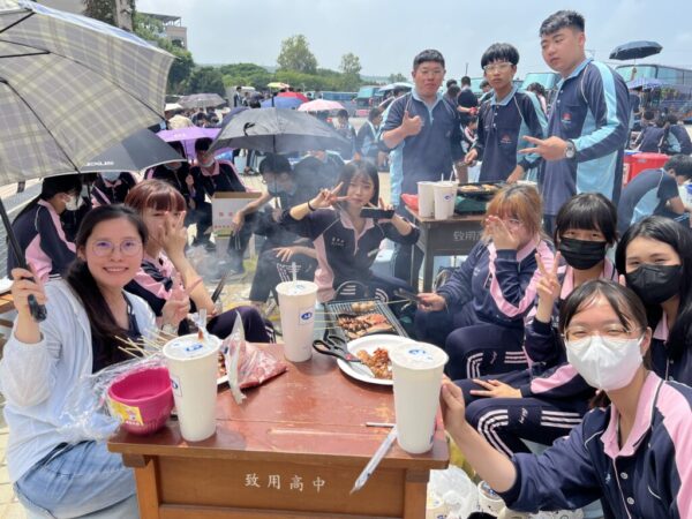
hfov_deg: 67.3
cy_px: 260
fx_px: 520
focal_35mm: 26
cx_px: 346
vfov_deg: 53.1
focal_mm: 5.7
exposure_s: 1/1751
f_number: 1.5
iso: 50
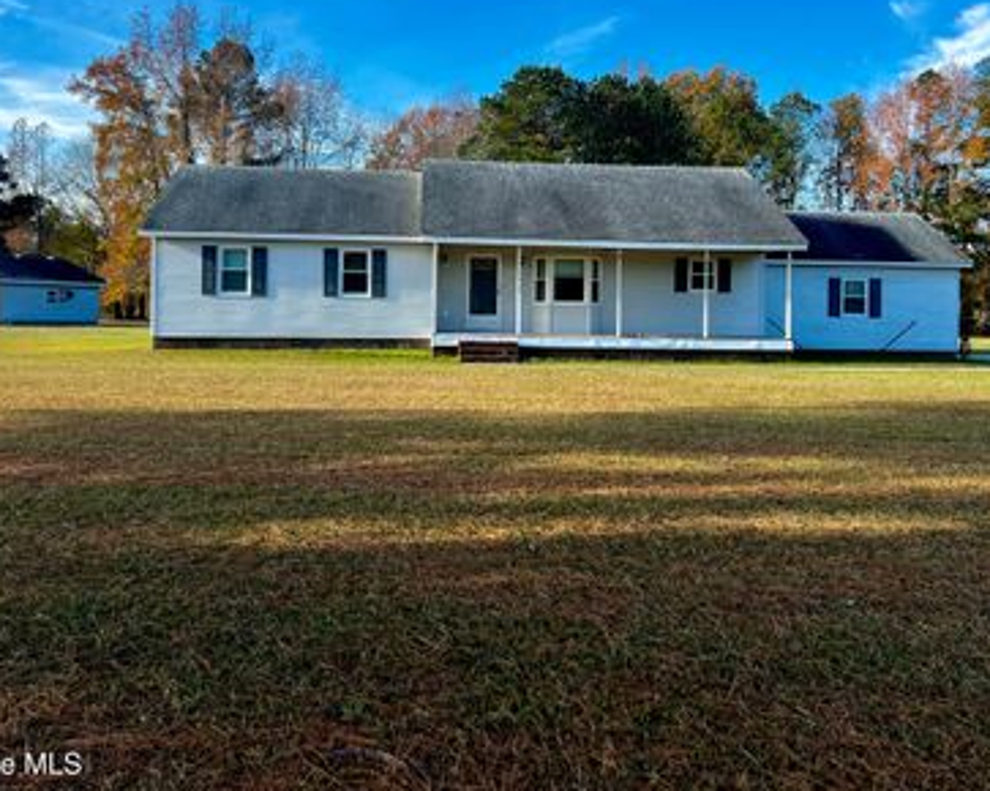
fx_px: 1025
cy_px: 299
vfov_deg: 41.9
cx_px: 545
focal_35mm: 35
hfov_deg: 51.5
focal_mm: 5.7
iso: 50
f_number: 1.5
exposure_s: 1/1449
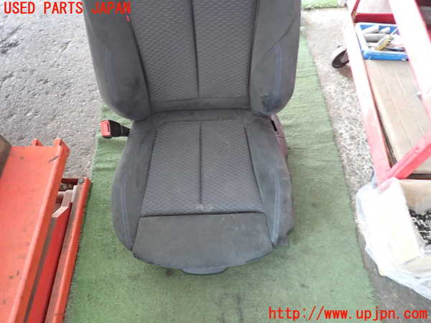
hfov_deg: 69.4
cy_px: 162
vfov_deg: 54.9
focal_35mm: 25
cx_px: 216
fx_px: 311
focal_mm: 4.5
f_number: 2
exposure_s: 1/30
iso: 320
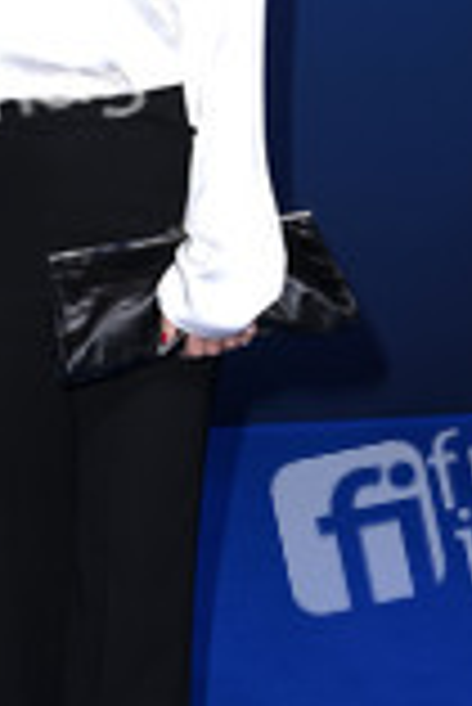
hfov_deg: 11.2
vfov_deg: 16.8
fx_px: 2394
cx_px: 94
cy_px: 283
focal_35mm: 122
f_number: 6.3
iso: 640
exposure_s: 1/250
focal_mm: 48
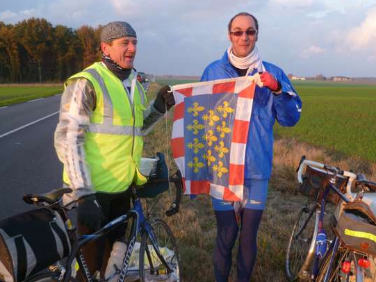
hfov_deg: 45.8
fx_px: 445
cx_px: 188
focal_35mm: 41
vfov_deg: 35.1
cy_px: 138
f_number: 3.1
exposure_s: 1/125
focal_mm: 6.6
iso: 80
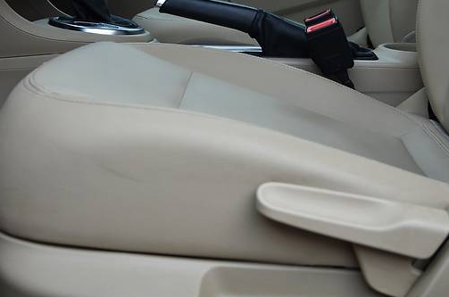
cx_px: 244
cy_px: 65
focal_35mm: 62
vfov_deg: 21.6
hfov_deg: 32.4
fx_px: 772
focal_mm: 26
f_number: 5.6
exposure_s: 1/125
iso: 320
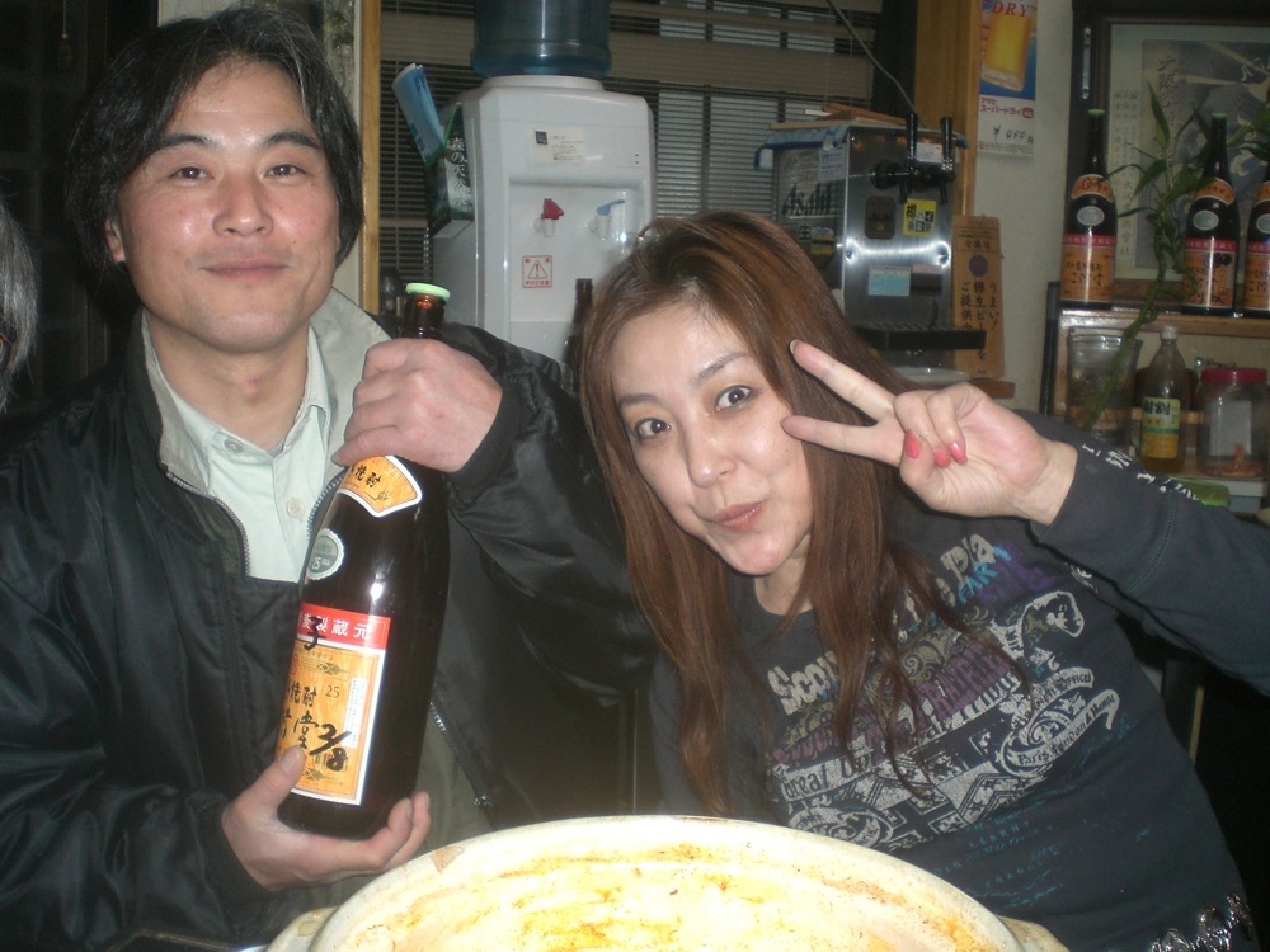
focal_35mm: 38
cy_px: 476
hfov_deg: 49.0
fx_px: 1394
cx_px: 635
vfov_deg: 37.7
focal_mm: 6.3
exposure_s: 1/60
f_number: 3.1
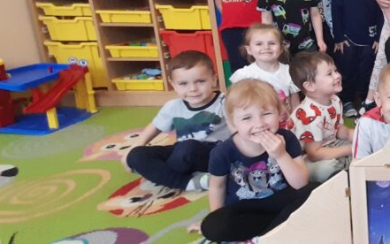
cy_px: 68
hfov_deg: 43.7
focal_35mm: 32
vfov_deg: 38.7
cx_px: 442
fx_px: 340
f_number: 2.2
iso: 125
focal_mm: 1.42
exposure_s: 1/50
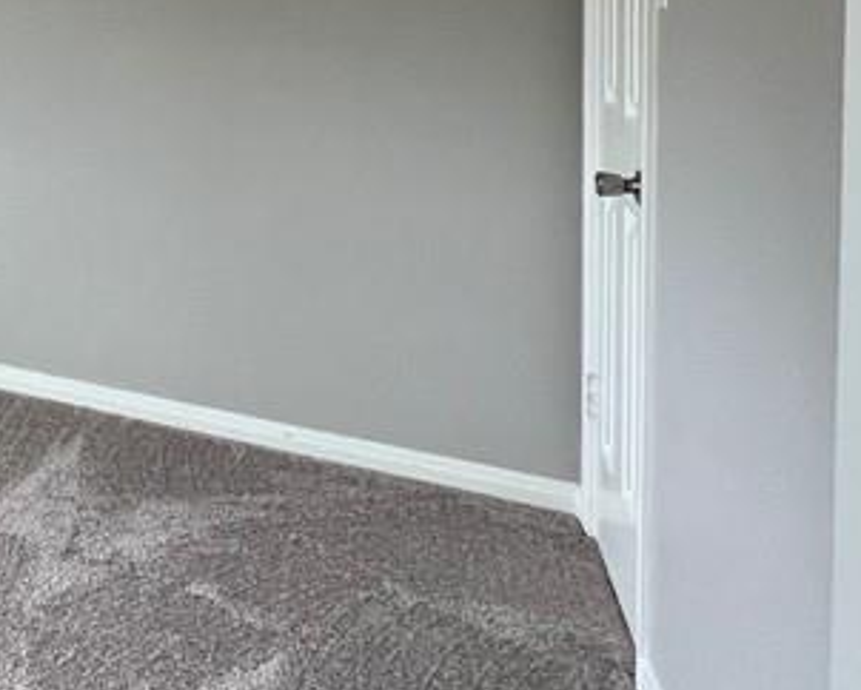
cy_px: -34
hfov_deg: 27.2
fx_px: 1096
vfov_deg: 31.7
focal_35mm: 43
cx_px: -473
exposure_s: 1/120
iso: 200
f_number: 1.8
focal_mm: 1.57
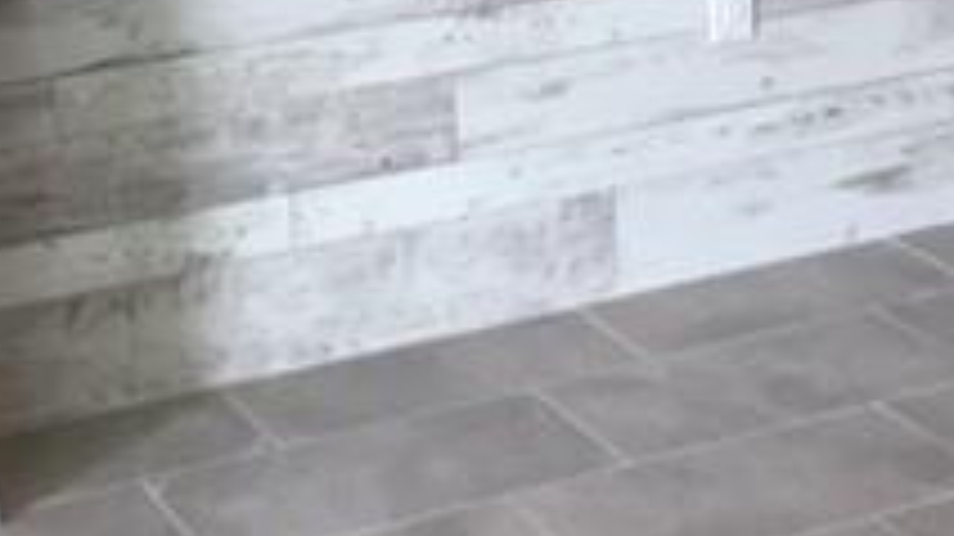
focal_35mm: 102
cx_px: 540
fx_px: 2579
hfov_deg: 20.9
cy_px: -68
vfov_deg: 11.7
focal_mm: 3.3
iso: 64
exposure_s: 1/30
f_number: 2.4
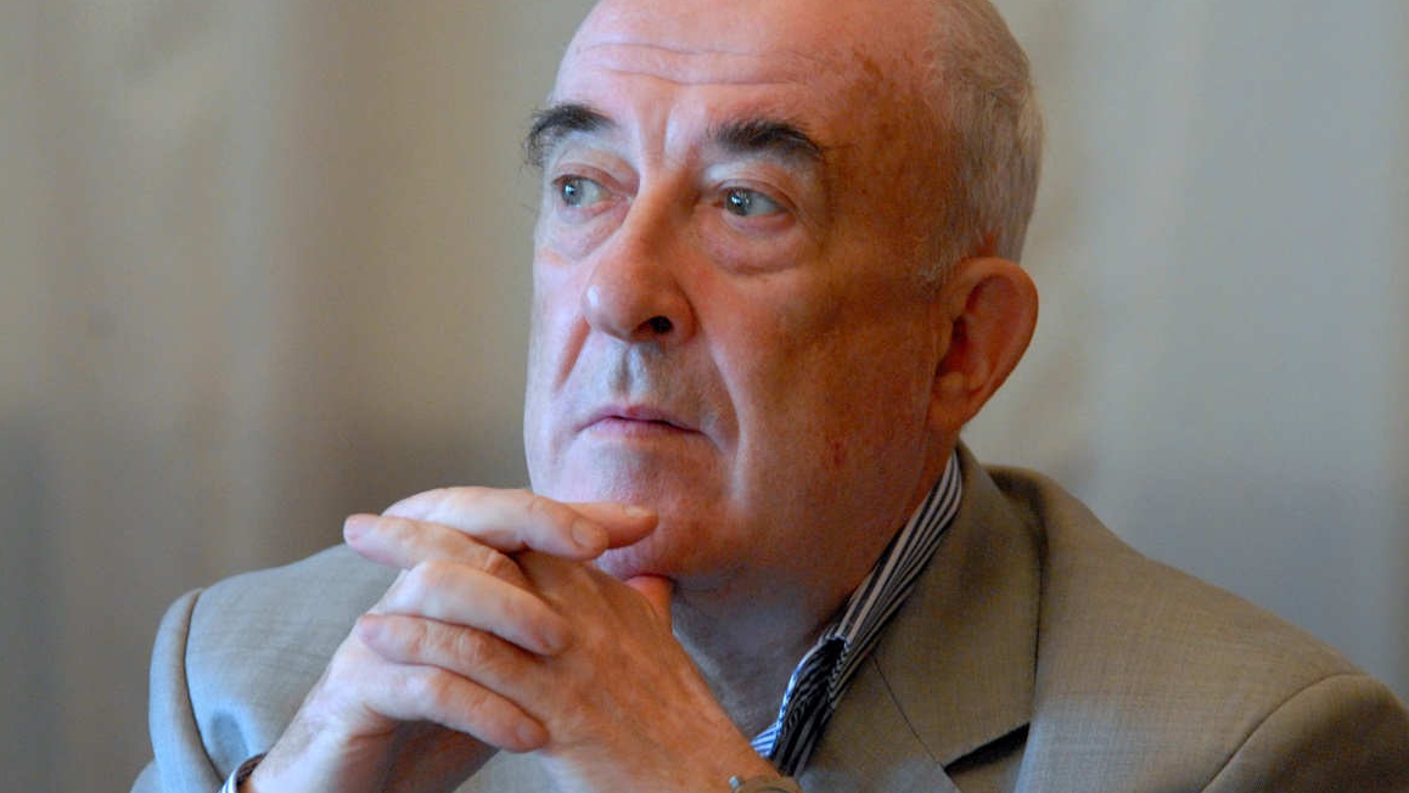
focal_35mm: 363
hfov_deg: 5.9
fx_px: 13565
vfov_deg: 3.3
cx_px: 704
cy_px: 388
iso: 1400
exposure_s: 1/30
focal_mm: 230
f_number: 5.3
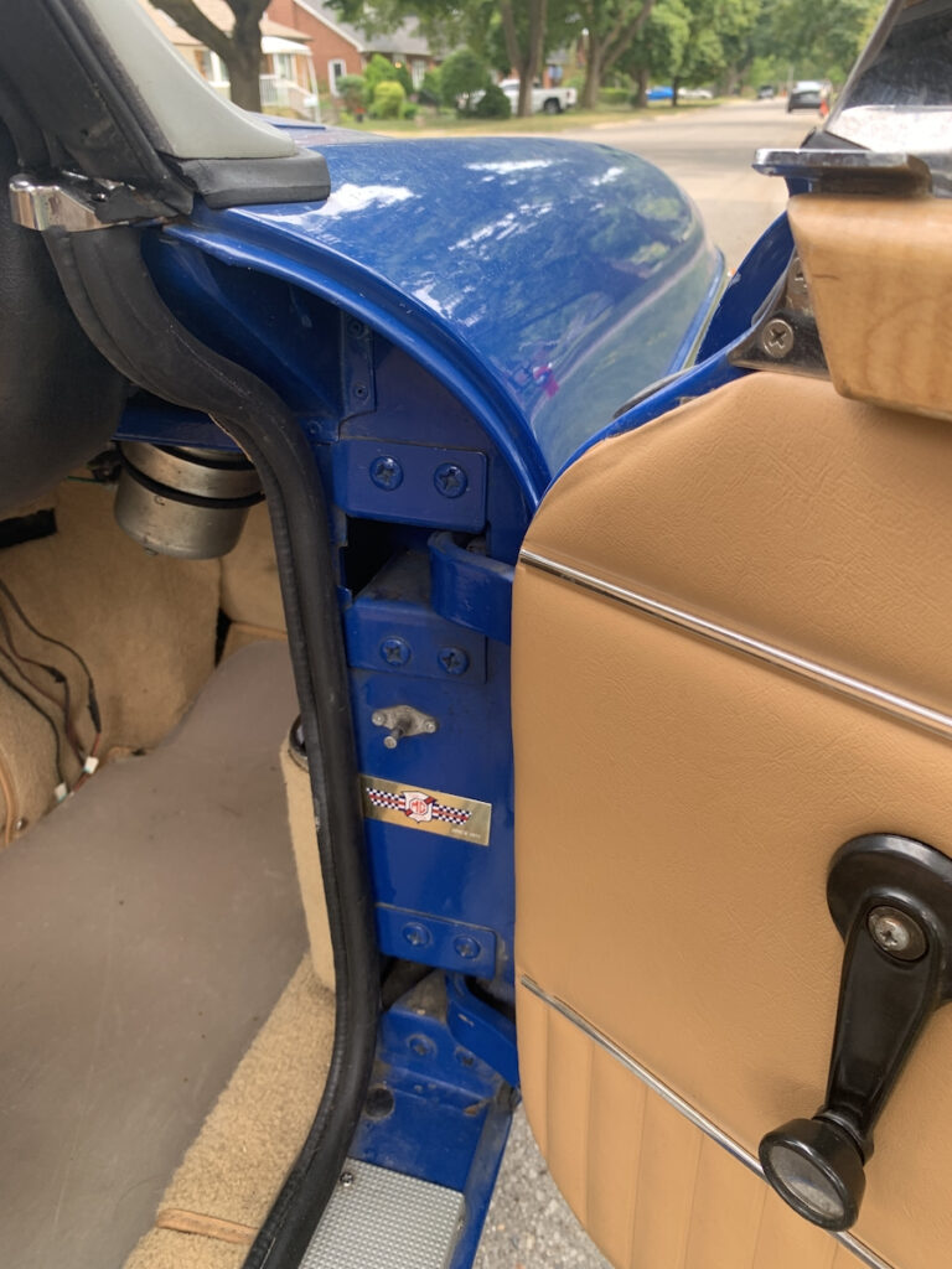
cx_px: 476
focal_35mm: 26
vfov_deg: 67.3
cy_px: 634
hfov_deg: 53.1
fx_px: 953
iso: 32
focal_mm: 4.25
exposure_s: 1/122
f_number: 1.8
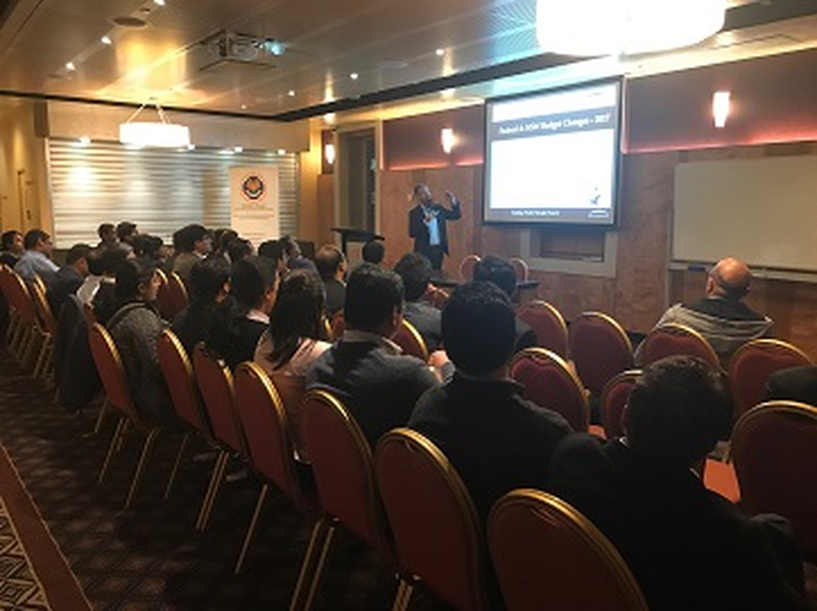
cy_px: 306
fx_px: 660
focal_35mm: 28
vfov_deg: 49.7
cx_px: 408
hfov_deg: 63.5
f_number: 1.8
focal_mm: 3.99
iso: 80
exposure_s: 1/15
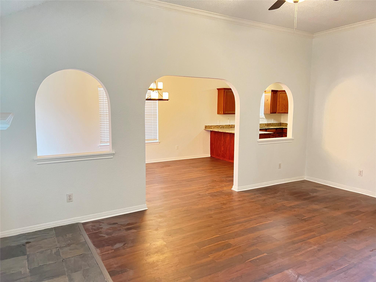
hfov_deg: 67.3
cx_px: 188
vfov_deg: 53.1
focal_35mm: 26
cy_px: 141
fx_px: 282
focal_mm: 5.7
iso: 500
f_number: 1.5
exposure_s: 1/60
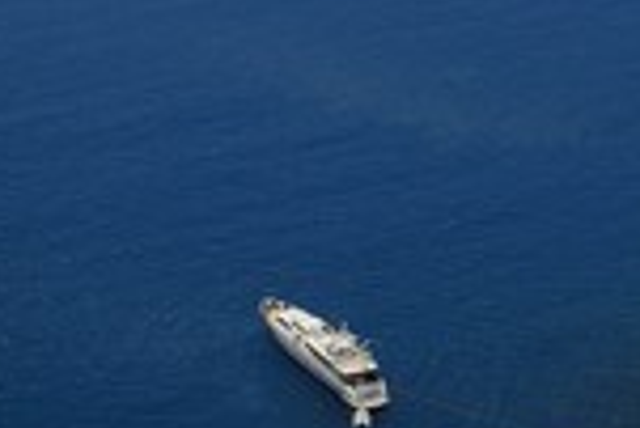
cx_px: 458
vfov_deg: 11.5
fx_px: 2082
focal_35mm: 117
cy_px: 517
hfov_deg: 17.4
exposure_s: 1/320
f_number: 11
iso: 100
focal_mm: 42
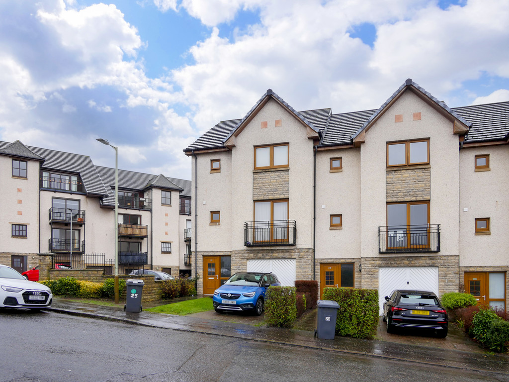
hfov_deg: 76.4
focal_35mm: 22
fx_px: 323
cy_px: 191
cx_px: 254
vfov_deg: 61.1
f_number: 4
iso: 200
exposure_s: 1/80
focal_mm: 11
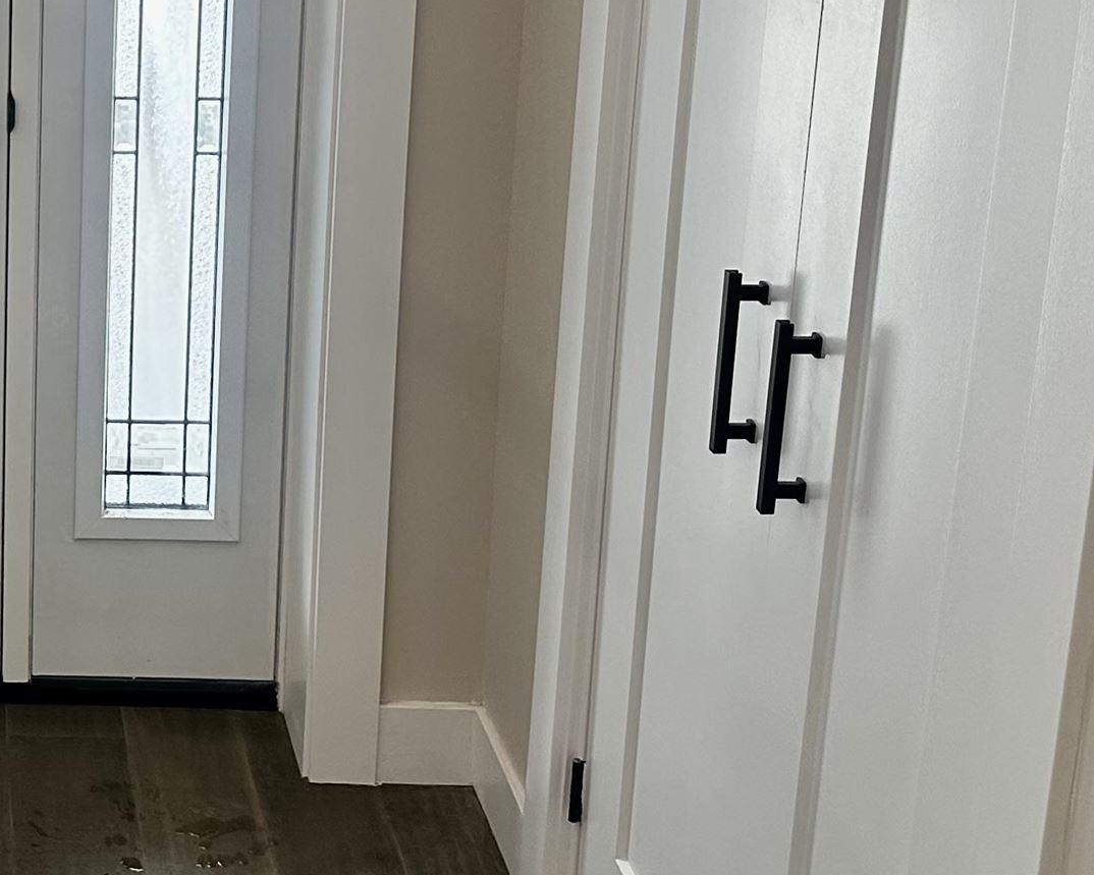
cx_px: -122
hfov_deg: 26.1
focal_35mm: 67
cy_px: 17
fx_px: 2169
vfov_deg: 22.0
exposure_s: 1/120
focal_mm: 6.86
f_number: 1.78
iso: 160
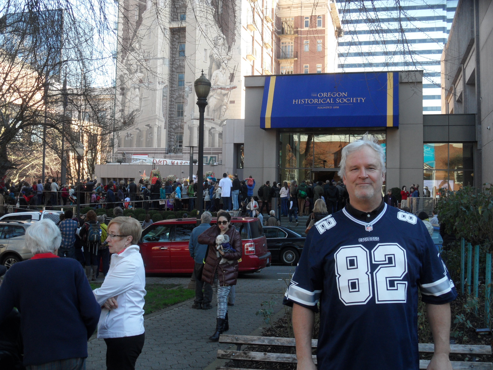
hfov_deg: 46.8
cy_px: 185
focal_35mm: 40
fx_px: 570
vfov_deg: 36.0
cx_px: 246
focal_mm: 6.5
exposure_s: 1/125
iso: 80
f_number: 3.6
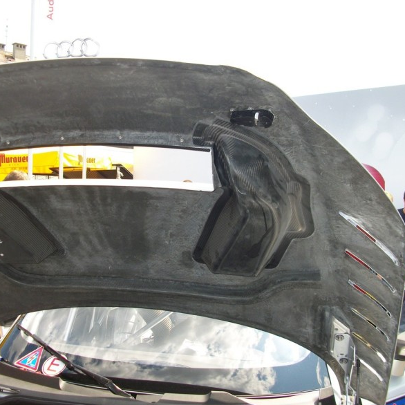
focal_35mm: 41
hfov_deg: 40.7
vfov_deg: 40.9
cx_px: 158
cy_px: 205
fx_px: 543
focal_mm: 5.7
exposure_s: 1/360
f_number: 2.9
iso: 80
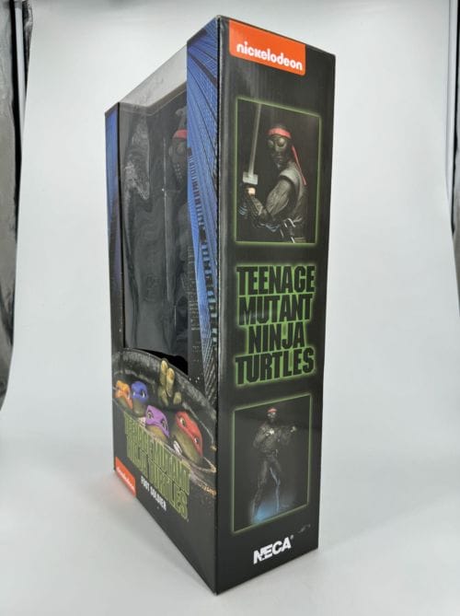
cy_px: 308
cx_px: 230
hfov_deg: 56.7
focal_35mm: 24
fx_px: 426
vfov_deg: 71.7
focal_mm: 6.76
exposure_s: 1/693
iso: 80
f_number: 1.78
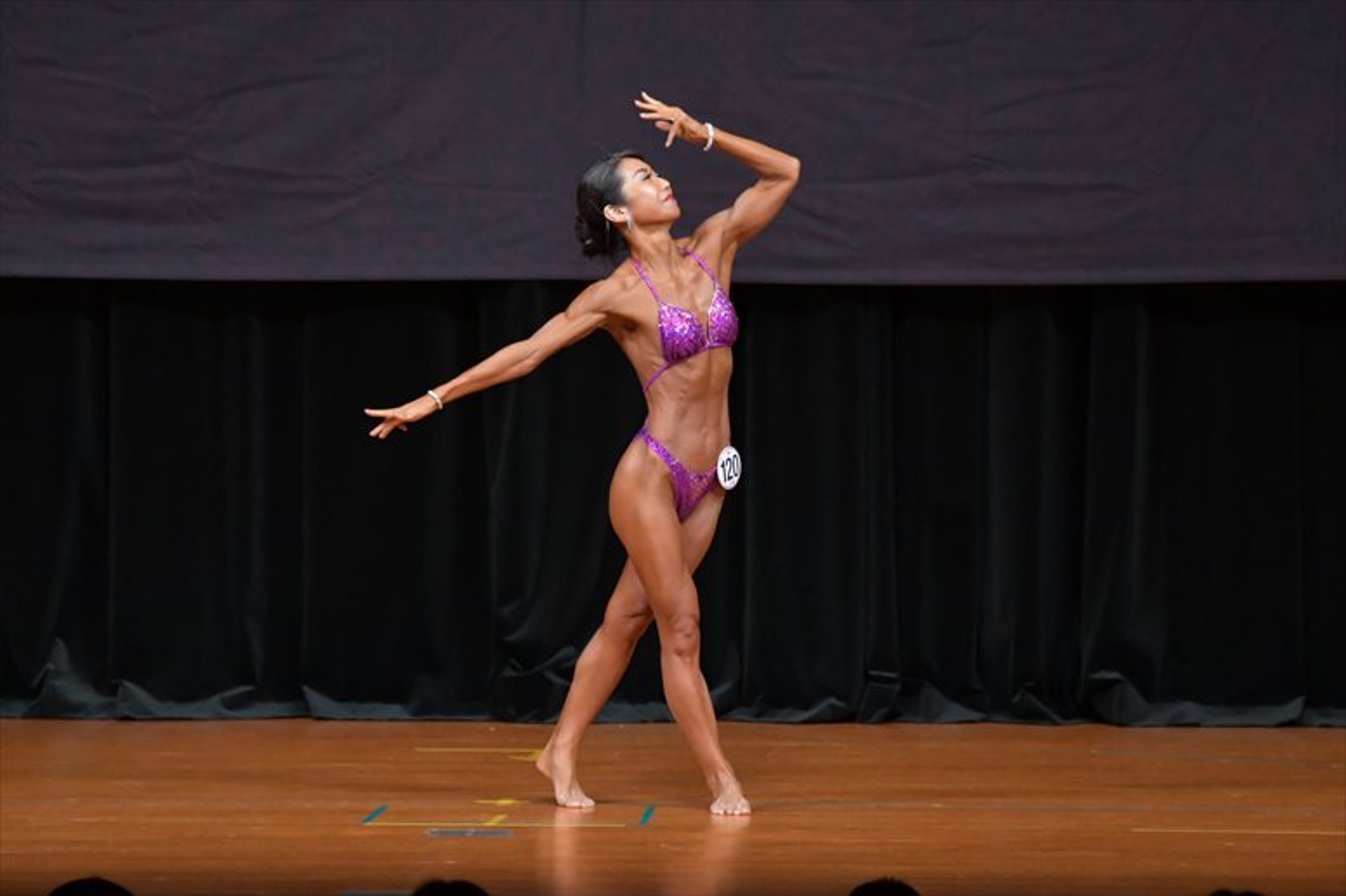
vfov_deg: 4.8
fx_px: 10651
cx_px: 673
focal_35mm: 285
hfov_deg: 7.2
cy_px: 448
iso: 4000
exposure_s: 1/400
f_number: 5.6
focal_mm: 190
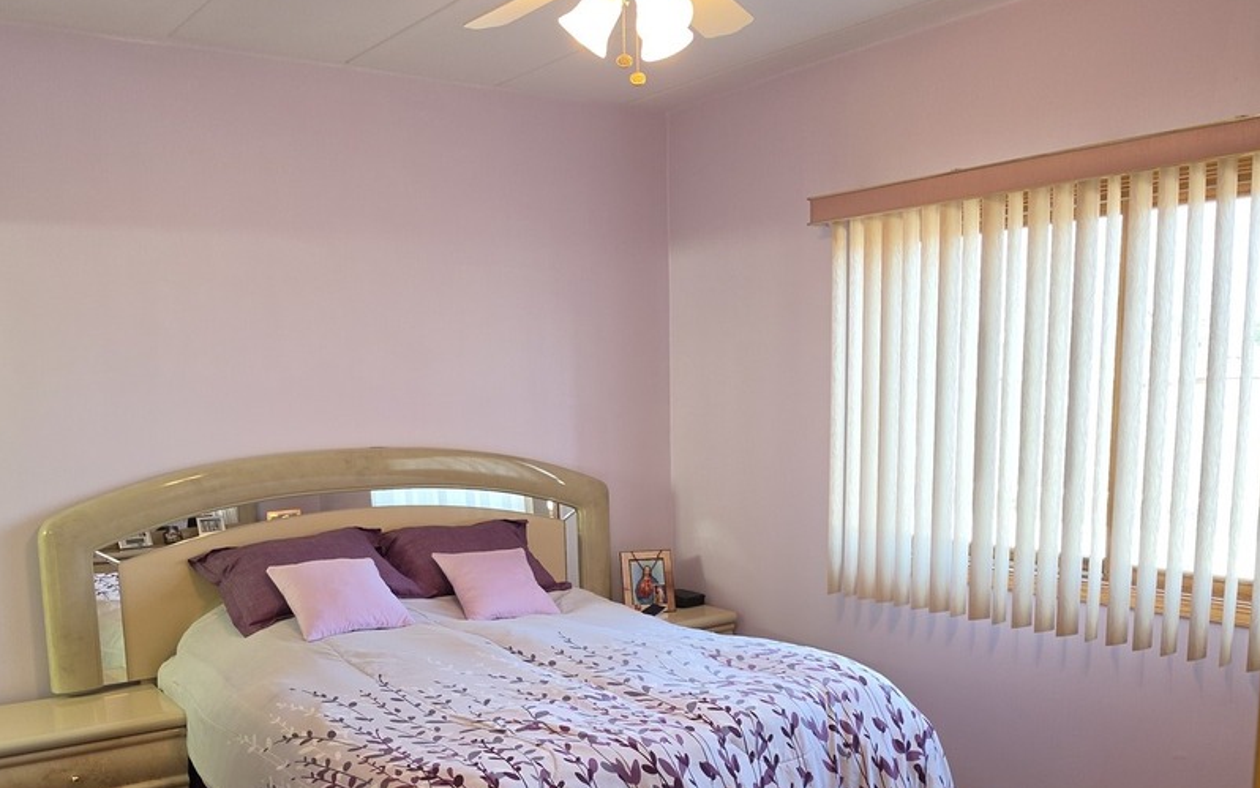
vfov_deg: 37.3
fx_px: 1133
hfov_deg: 58.1
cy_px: 602
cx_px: 625
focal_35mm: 33
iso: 25
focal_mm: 6.5
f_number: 1.4
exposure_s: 1/60
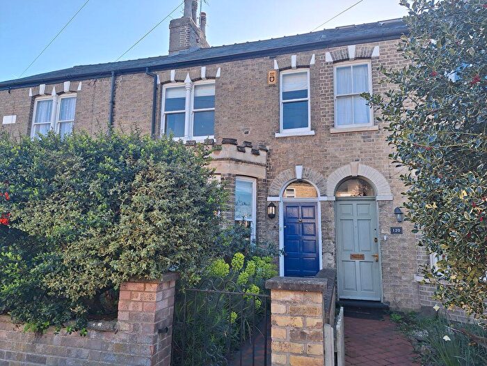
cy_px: 183
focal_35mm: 23
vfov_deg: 58.9
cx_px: 244
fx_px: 324
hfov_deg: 73.9
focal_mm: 5.54
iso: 40
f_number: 1.8
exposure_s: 1/598
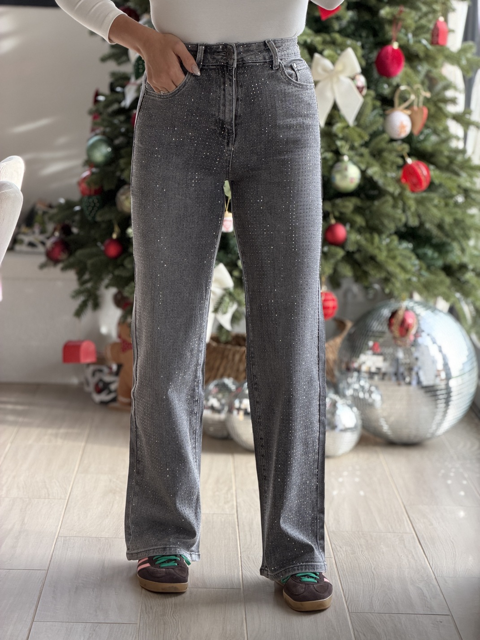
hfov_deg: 14.8
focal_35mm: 100
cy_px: 320
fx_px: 1849
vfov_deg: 19.6
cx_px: 240
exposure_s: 1/121
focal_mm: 16.89
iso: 125
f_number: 2.8
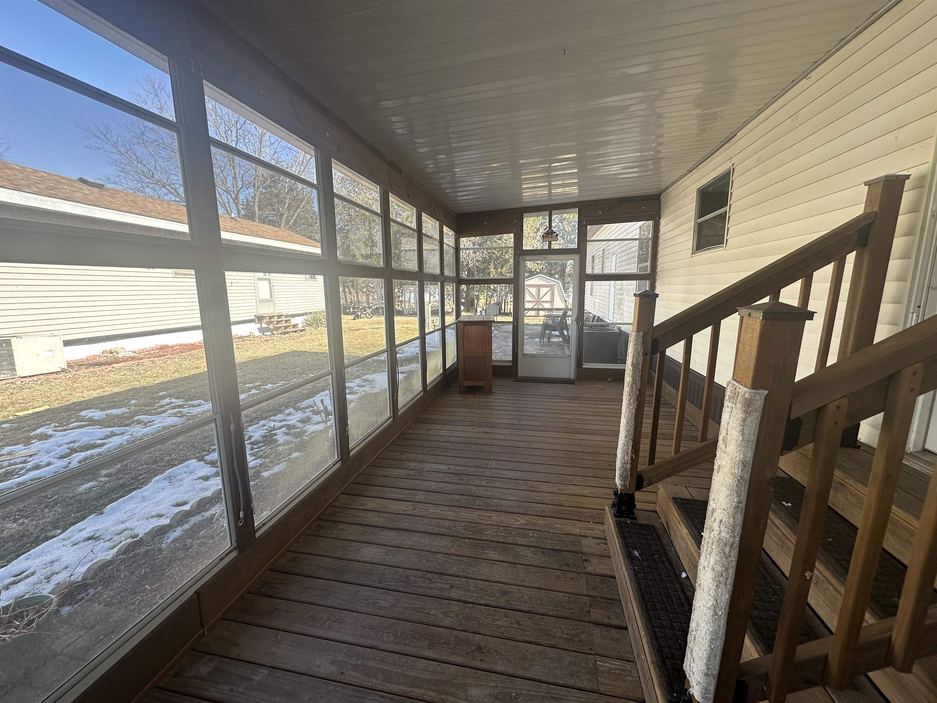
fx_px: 379
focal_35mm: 14
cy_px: 352
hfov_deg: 102.1
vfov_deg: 85.7
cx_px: 468
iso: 40
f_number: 2.2
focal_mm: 2.22
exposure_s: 1/193
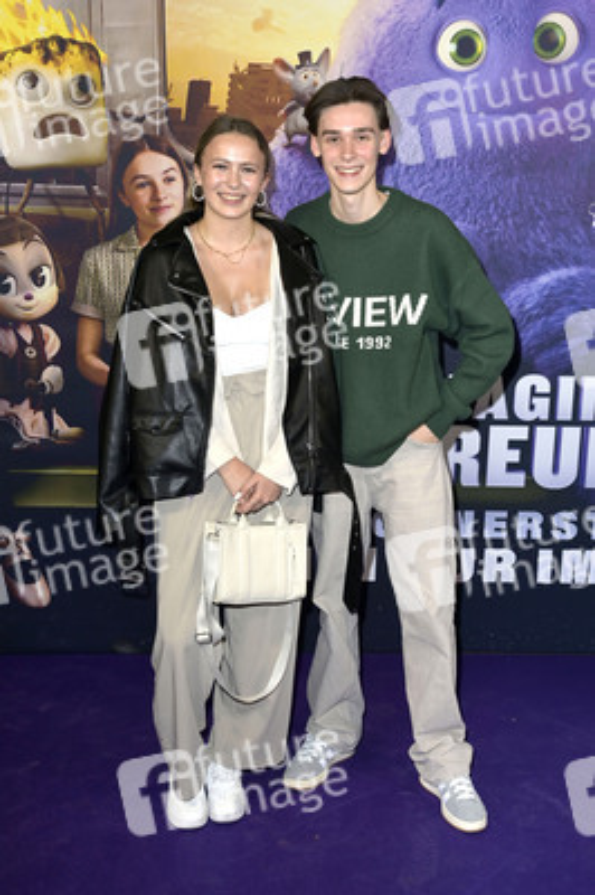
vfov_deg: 44.5
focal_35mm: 44
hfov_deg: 30.5
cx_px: 298
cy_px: 448
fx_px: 1093
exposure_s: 1/250
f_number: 5.6
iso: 320
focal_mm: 44
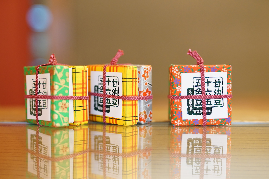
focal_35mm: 50
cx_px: 134
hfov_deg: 39.6
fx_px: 374
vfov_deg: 27.0
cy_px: 90
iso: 2000
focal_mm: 50
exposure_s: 1/320
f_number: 1.7
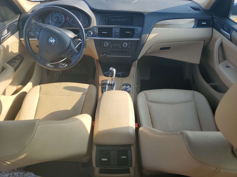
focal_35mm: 26
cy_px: 88
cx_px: 118
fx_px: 178
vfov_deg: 53.1
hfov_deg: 67.3
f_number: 1.5
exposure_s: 1/476
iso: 50
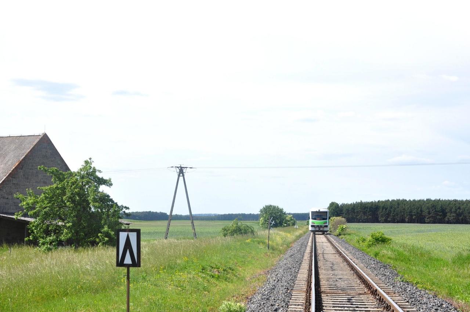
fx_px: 626
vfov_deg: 28.0
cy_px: 156
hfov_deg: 41.2
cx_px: 235
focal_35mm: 48
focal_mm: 32
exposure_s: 1/320
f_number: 10
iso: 200
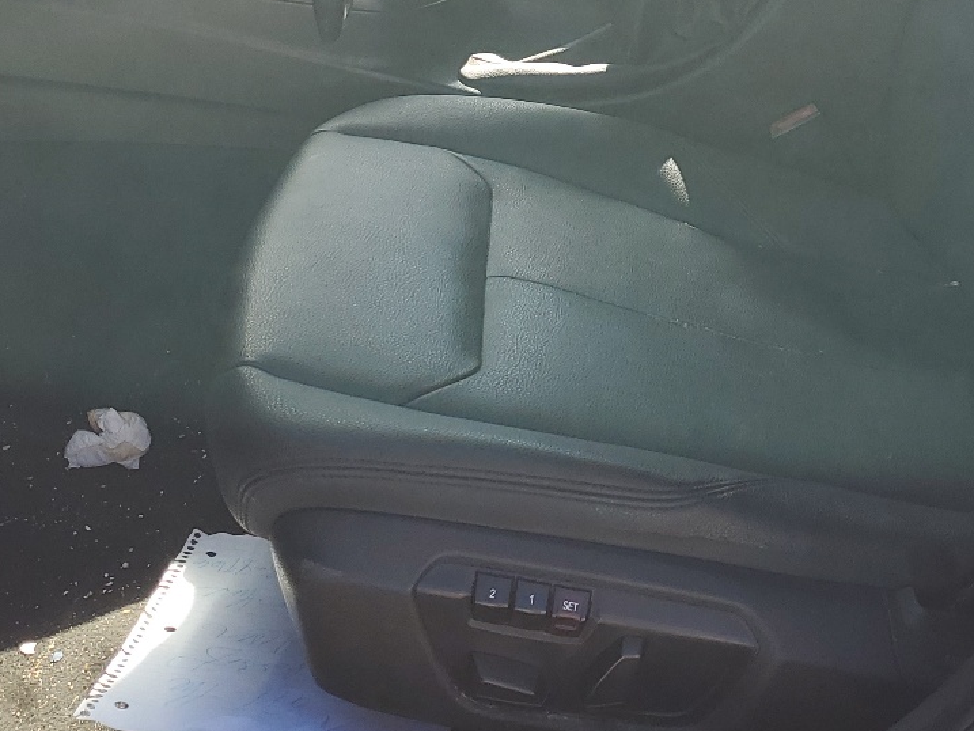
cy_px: -20
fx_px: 1632
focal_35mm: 58
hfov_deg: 33.2
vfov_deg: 24.0
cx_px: 508
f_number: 1.5
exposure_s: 1/526
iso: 50
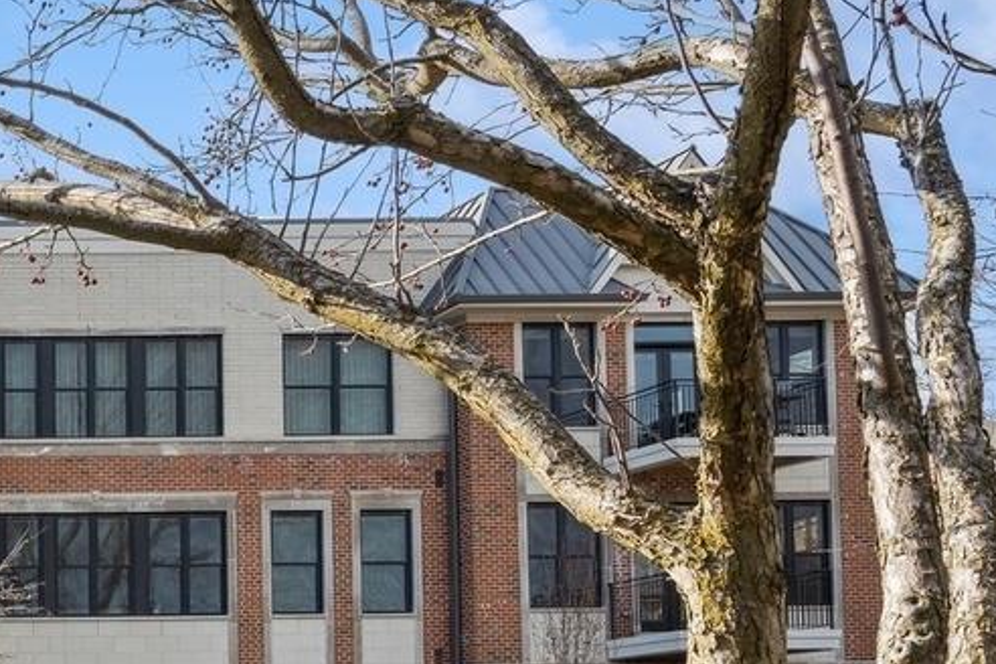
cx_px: -551
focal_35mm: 58
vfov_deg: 22.6
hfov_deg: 25.1
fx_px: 1595
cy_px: 660
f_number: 9.5
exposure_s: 1/250
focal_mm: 17.5
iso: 200
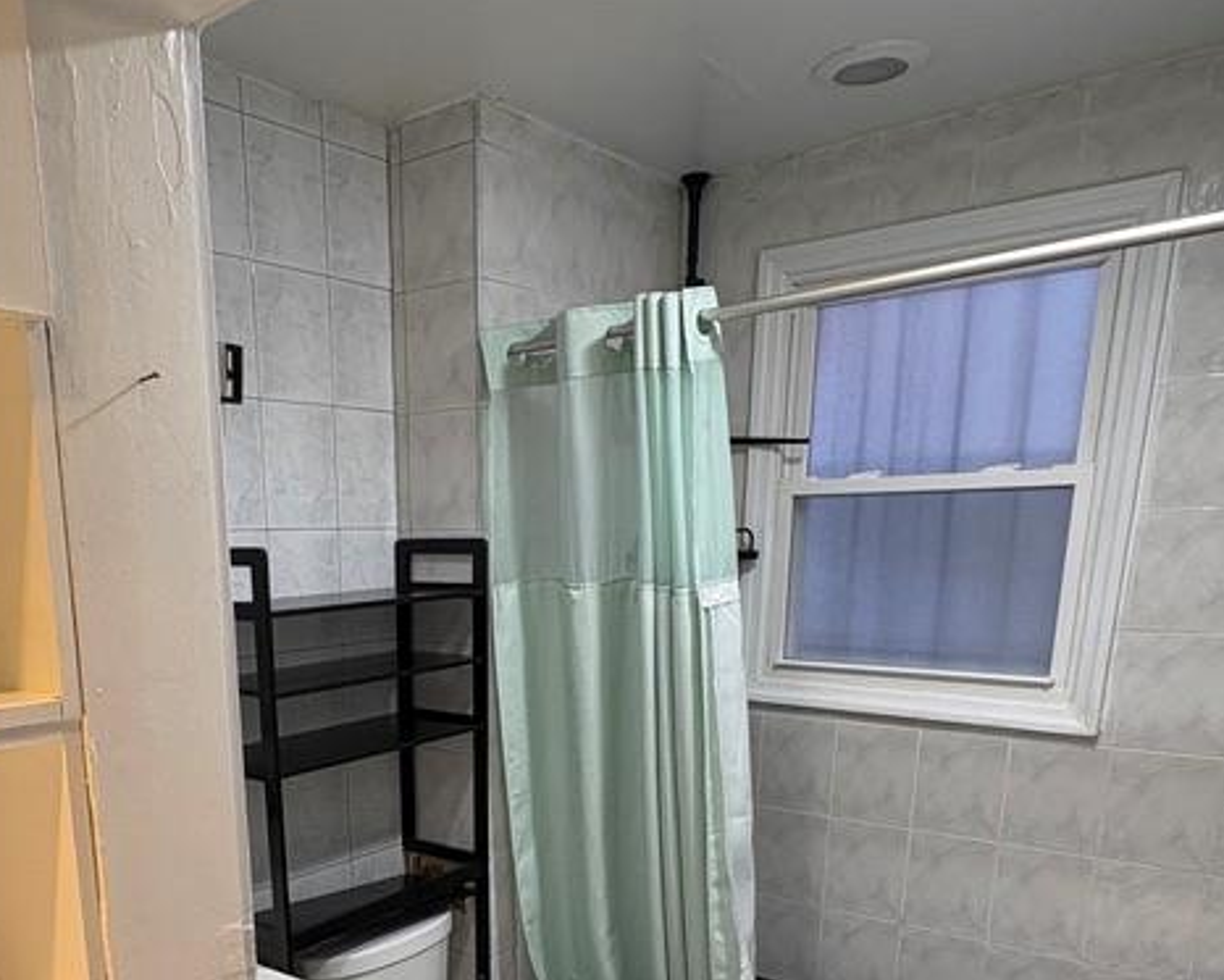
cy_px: 814
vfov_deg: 45.5
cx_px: 426
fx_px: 1087
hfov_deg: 57.7
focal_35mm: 30
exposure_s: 1/60
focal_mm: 2.22
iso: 200
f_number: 2.2
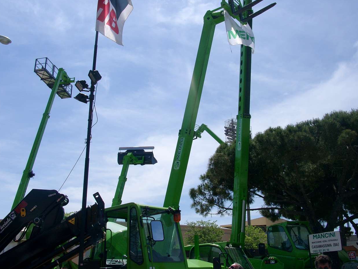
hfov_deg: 52.6
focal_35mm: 35
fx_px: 362
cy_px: 132
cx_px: 181
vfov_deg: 40.7
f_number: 5.6
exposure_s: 1/732
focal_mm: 7.13
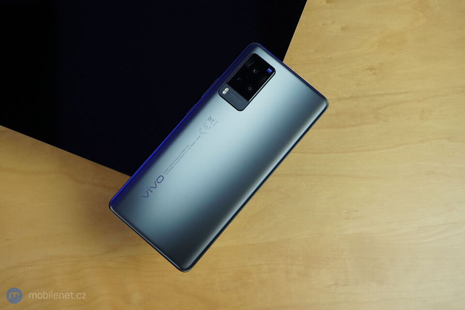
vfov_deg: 25.5
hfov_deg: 37.5
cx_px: 232
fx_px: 685
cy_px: 155
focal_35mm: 53
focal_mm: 53
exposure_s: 1/200
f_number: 7.1
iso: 2500
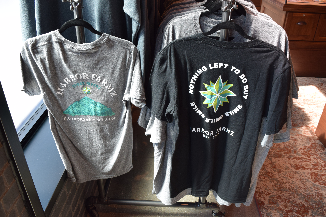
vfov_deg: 43.6
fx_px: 272
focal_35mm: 30
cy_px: 108
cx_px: 163
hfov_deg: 61.9
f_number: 6.3
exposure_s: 1/125
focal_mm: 20
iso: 400
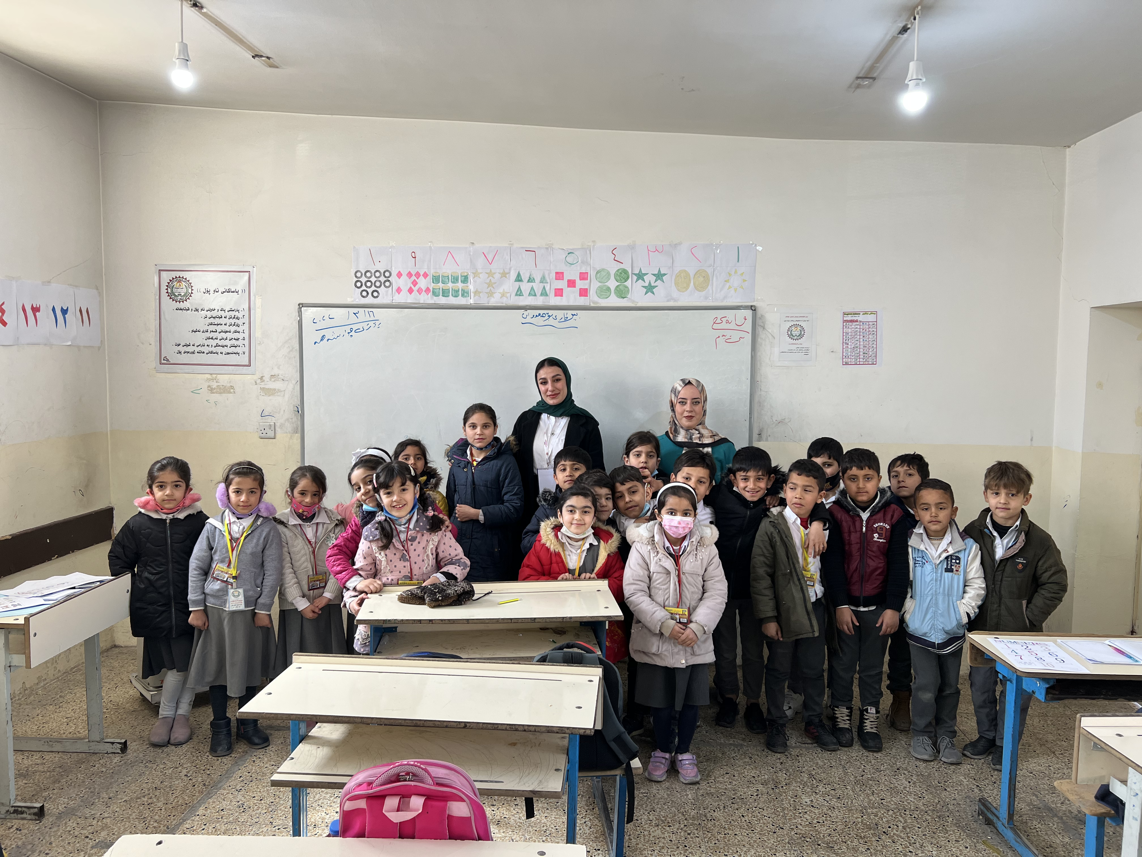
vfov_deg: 53.1
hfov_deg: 67.3
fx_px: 858
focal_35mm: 26
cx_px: 571
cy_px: 428
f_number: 1.5
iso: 64
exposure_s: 1/100
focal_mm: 5.7
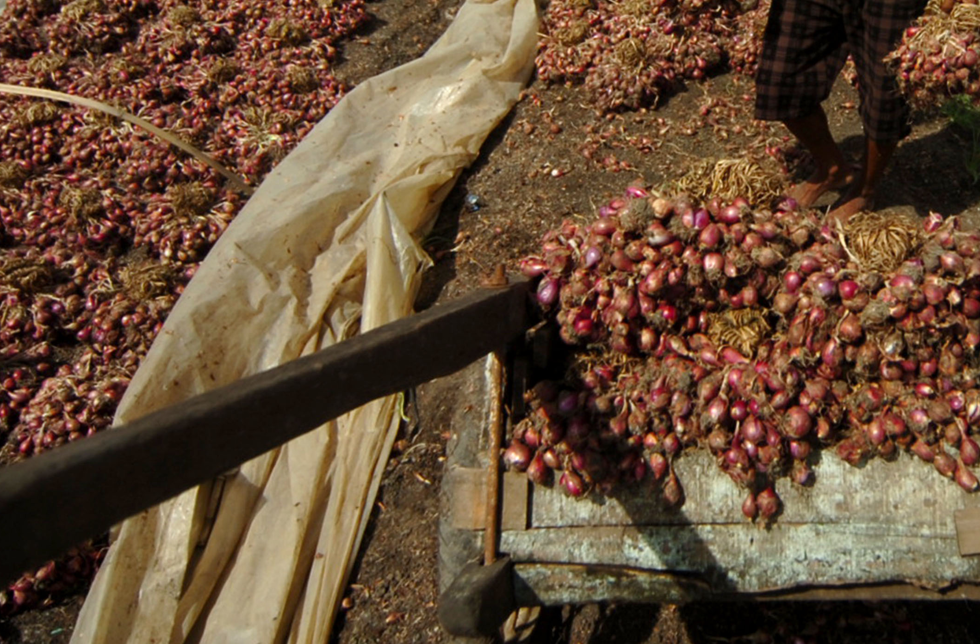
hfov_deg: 53.6
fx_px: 922
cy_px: 164
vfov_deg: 37.6
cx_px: 727
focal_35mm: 34
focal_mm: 12
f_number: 4
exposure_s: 1/4000
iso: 200
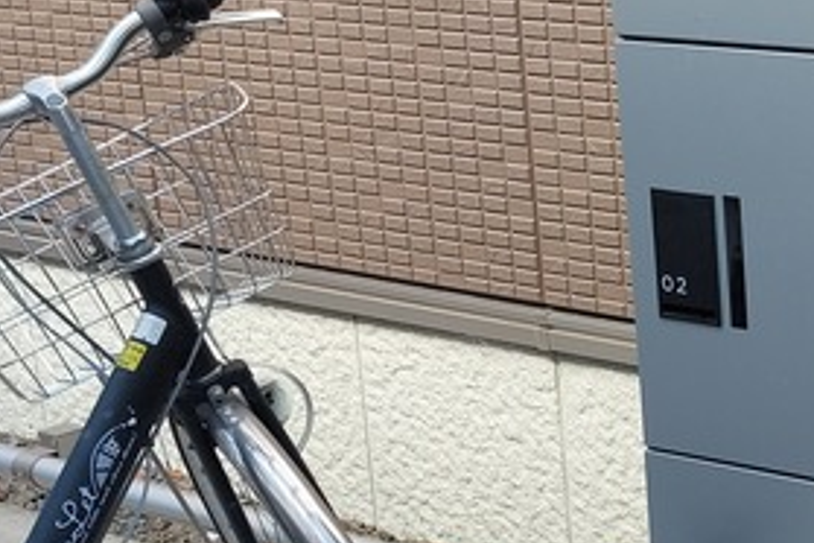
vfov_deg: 15.8
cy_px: 409
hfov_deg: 21.6
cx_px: 1021
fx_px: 1944
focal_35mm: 86
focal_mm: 5.23
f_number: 1.8
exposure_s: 1/155
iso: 25
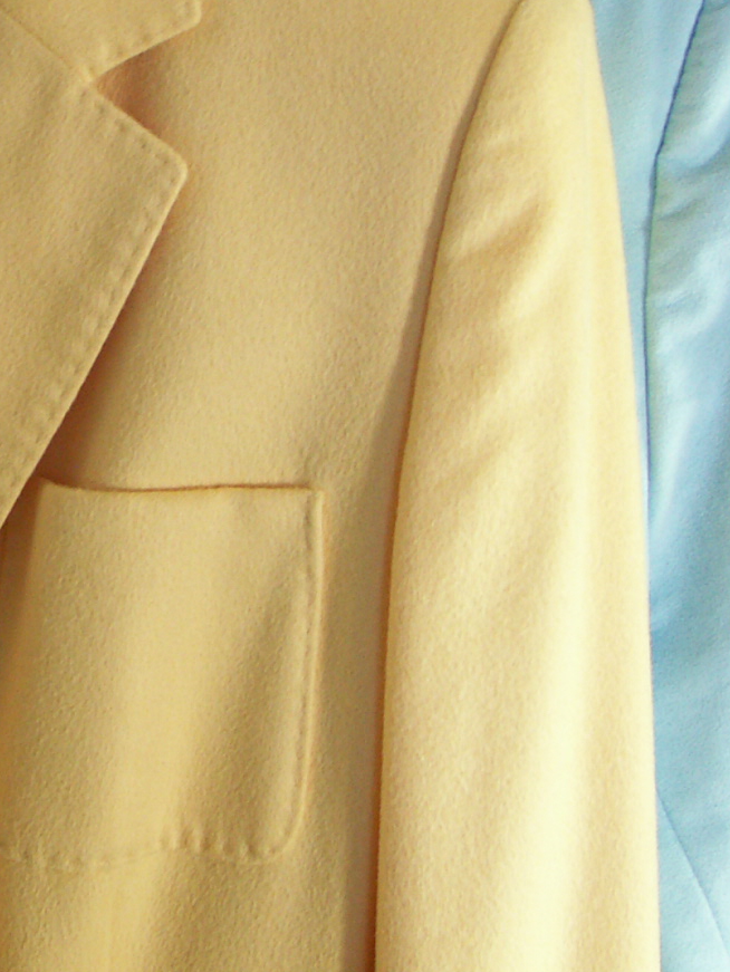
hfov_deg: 19.0
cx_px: -99
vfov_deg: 26.3
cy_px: 444
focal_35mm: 74
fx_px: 2079
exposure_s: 1/15
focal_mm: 8.11
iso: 100
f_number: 4.5
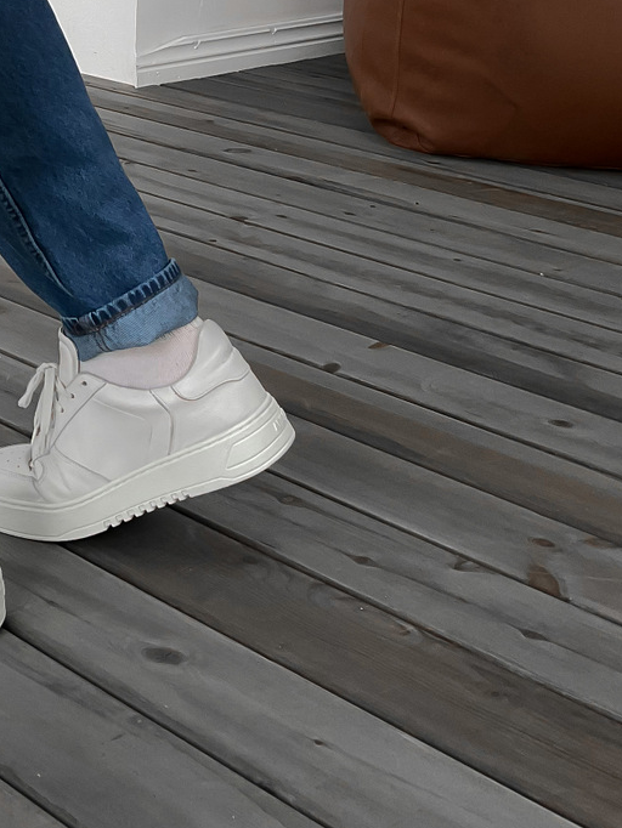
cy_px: -125
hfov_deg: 20.4
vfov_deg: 26.0
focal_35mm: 68
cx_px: -92
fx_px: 1628
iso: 50
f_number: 1.8
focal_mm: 3
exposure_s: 1/120
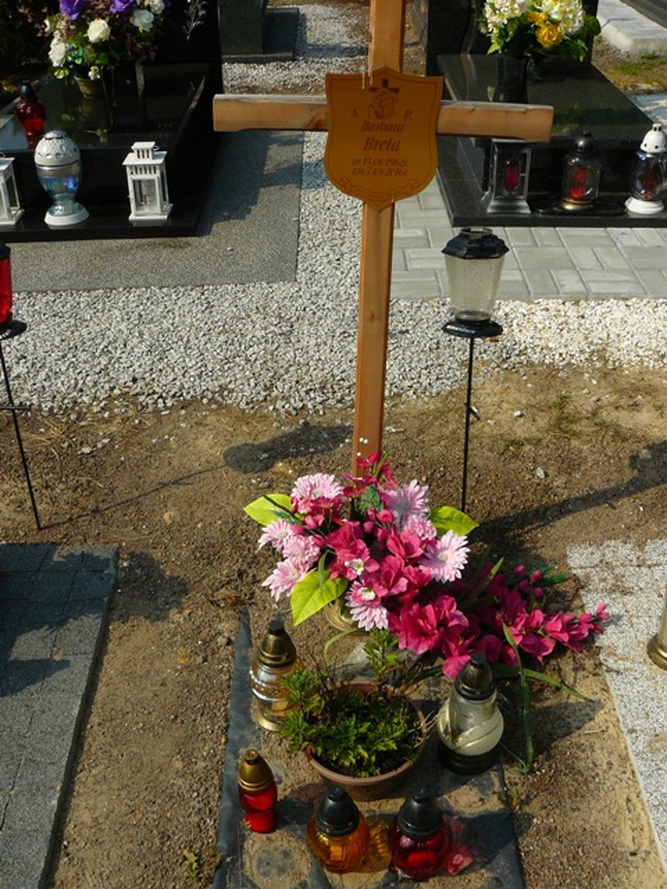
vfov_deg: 51.4
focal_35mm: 36
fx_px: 925
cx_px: 334
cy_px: 444
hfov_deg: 39.7
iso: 100
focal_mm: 6
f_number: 6.3
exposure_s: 1/400
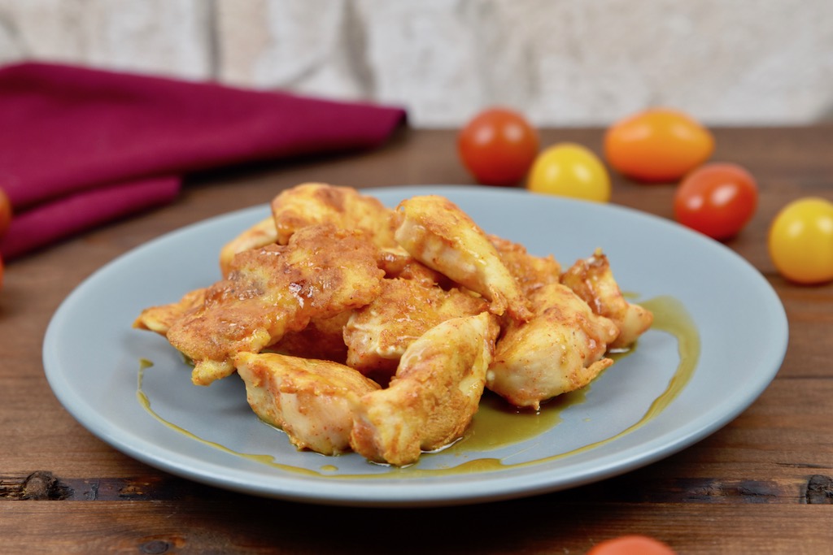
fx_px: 2430
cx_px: 416
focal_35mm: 105
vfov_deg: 13.0
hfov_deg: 19.5
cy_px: 278
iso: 400
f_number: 4.5
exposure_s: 1/80
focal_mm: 70
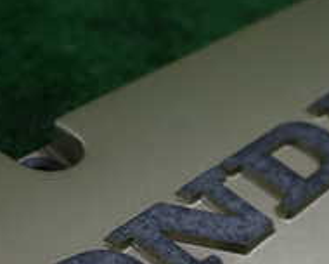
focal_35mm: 77
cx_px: 175
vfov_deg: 19.3
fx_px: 750
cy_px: 269
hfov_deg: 24.7
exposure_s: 1/100
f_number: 2
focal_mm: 4.5
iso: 100
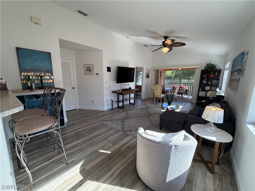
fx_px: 103
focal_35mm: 14
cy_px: 96
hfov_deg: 102.1
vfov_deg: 85.7
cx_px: 128
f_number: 2.2
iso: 64
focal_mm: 2.22
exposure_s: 1/120
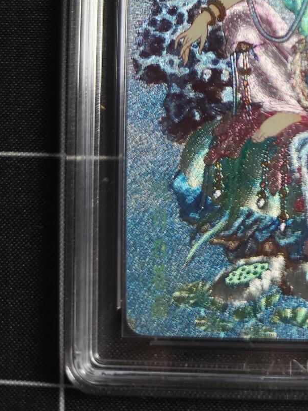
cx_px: 335
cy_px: 8
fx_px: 605
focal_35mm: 51
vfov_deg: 34.4
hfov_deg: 26.4
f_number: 1.65
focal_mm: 6.14
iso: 320
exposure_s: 1/100
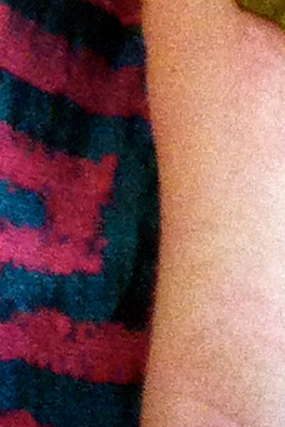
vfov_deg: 7.4
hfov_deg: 4.8
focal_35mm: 276
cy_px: 9
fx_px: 3271
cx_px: 816
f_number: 2.8
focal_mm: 3.85
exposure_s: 1/17
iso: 400
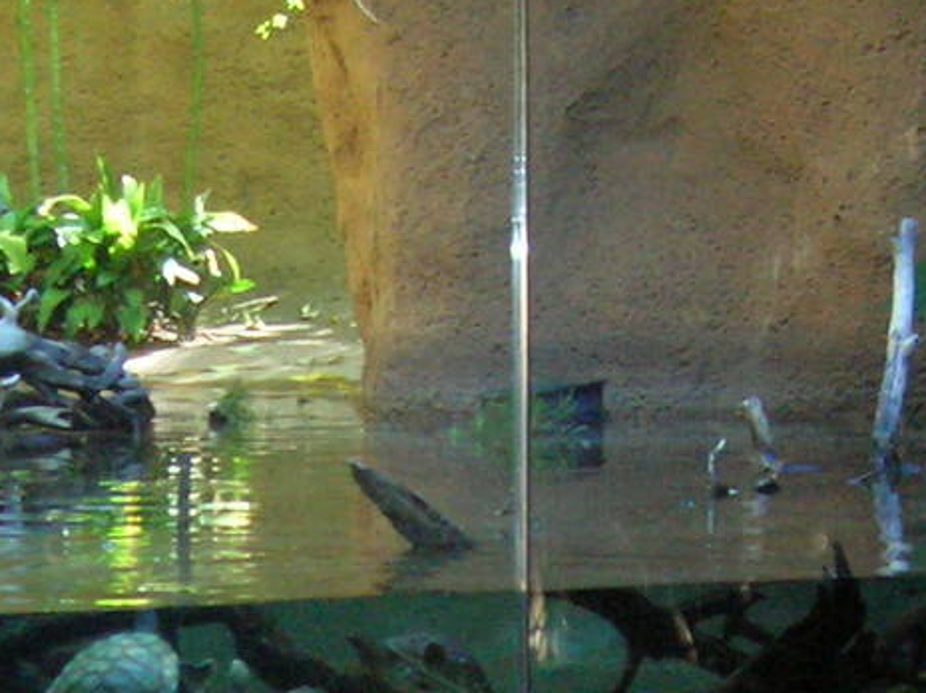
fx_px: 3127
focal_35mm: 117
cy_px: 817
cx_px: 345
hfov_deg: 16.8
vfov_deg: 12.4
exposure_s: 1/60.1
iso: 200
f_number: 2.9
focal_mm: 5.7
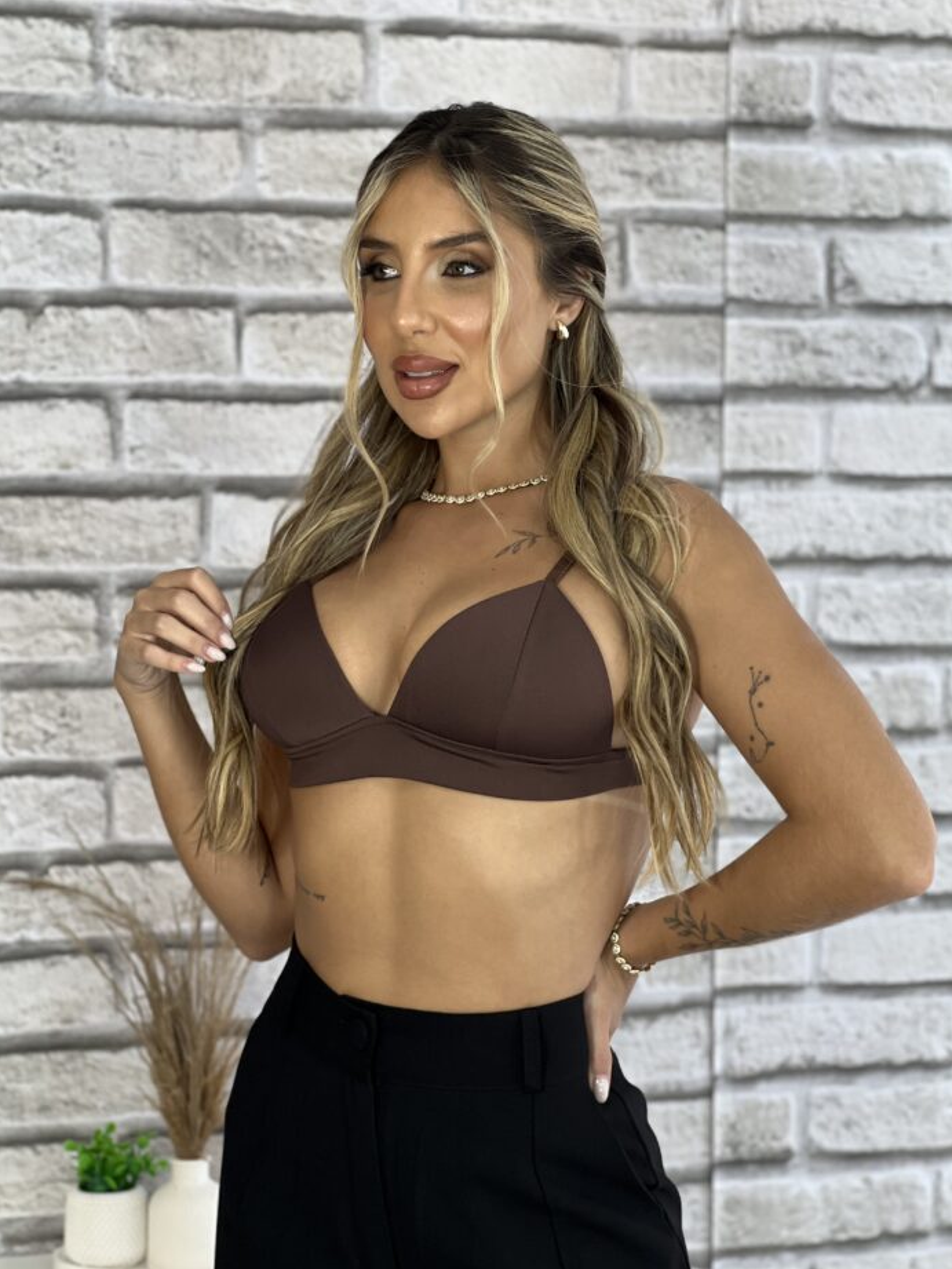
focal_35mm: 78
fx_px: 2860
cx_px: 478
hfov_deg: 18.9
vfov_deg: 25.0
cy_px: 634
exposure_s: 1/120
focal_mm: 9
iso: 100
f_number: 2.8
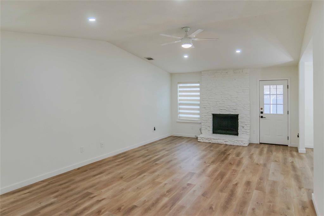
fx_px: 202
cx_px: 162
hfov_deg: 77.3
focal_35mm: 22
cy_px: 108
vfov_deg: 56.1
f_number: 4
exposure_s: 1/200
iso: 800
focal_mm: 15
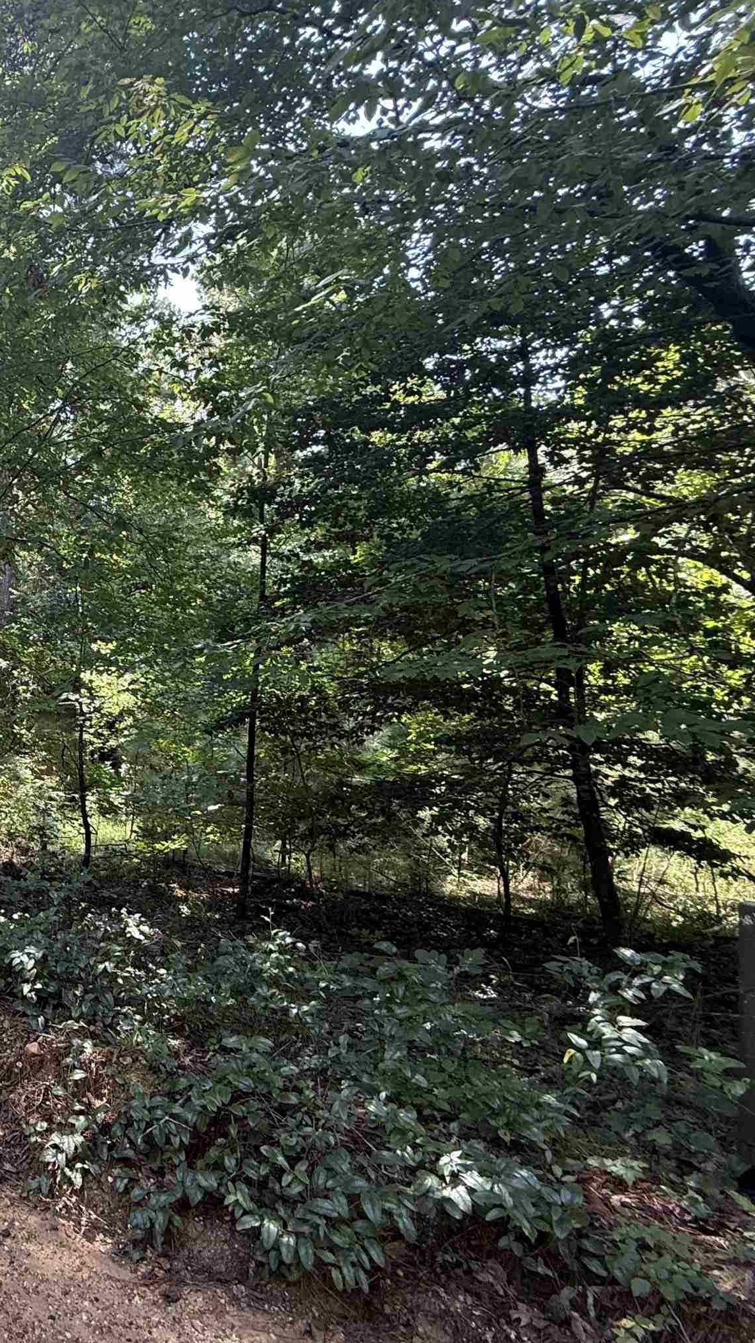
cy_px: 647
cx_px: -173
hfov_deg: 36.7
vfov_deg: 78.7
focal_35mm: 23
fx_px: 818
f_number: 2.2
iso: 80
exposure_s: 1/99
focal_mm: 2.22
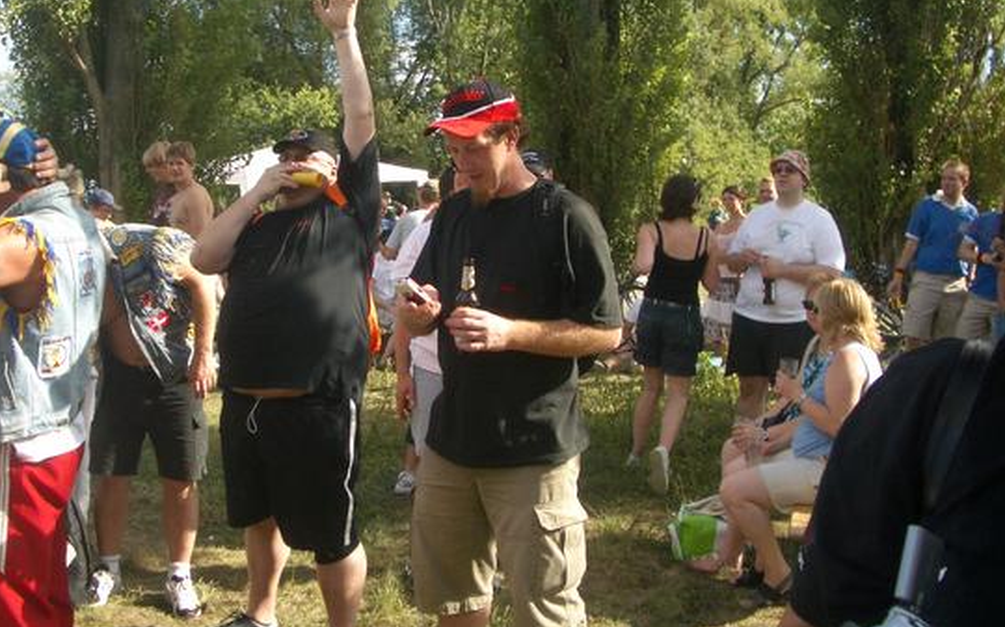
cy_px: 247
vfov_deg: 29.1
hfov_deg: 45.1
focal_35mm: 44
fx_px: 1205
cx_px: 411
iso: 50
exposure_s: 1/160
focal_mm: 5.8
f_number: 4.3
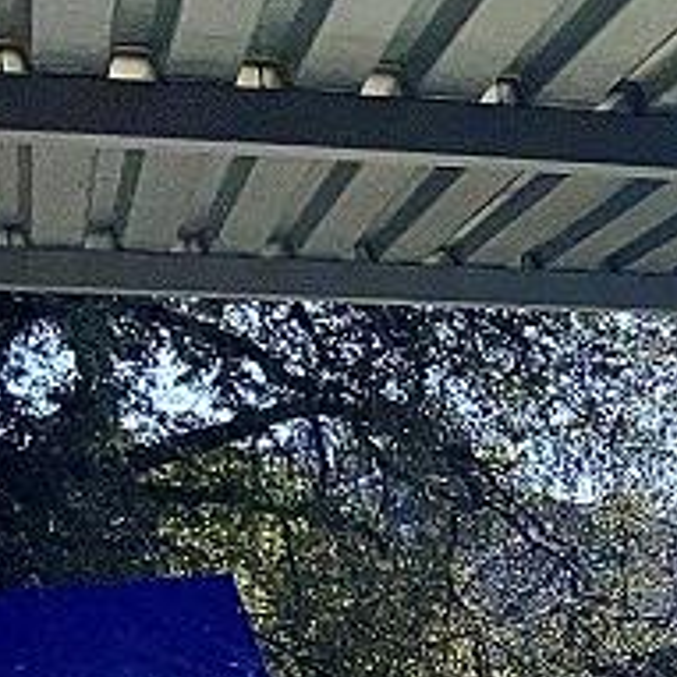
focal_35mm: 121
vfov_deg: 13.7
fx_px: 2677
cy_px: 964
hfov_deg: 11.9
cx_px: 1570
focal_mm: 4.2
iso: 40
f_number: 1.6
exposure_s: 1/2817
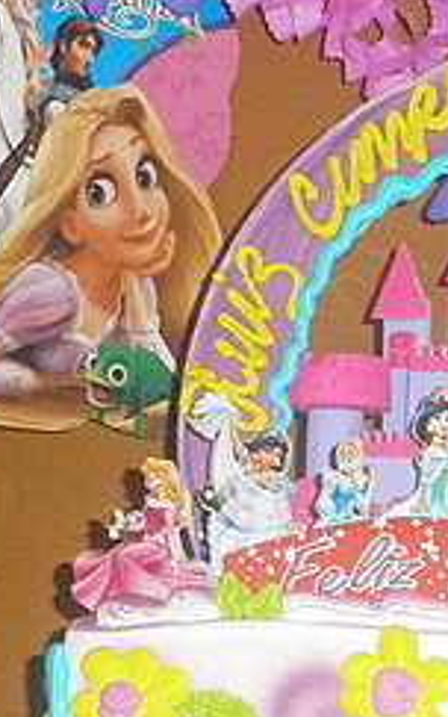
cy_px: 419
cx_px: -230
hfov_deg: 7.3
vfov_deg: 11.9
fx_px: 3436
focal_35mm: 176
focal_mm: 11.1
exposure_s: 1/50
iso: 320
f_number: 4.6
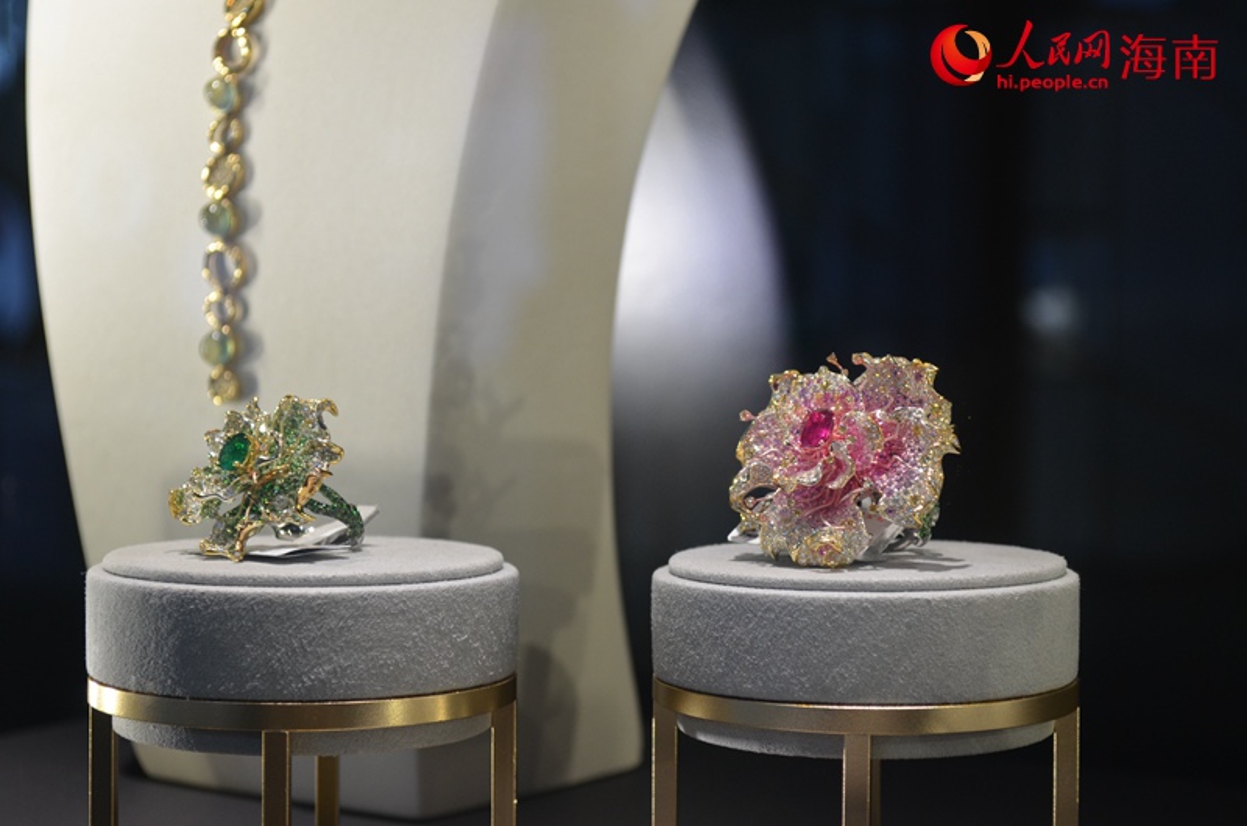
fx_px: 2489
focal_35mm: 72
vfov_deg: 18.8
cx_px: 624
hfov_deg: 28.1
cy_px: 413
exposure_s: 1/200
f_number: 5.3
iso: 640
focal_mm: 48
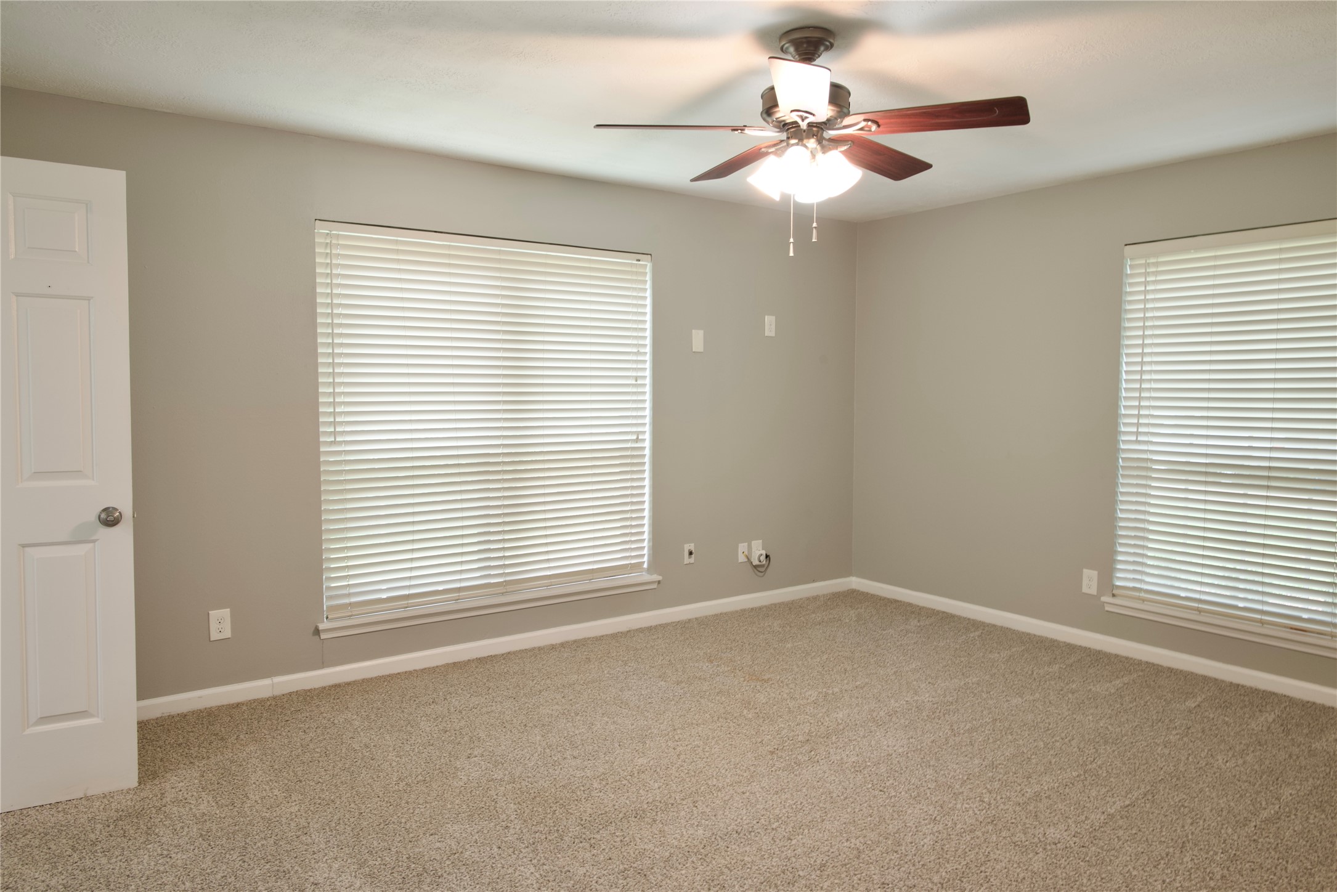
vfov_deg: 53.2
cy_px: 446
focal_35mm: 24
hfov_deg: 73.7
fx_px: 892
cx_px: 668
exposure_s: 1/3
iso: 200
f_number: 11
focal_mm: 24
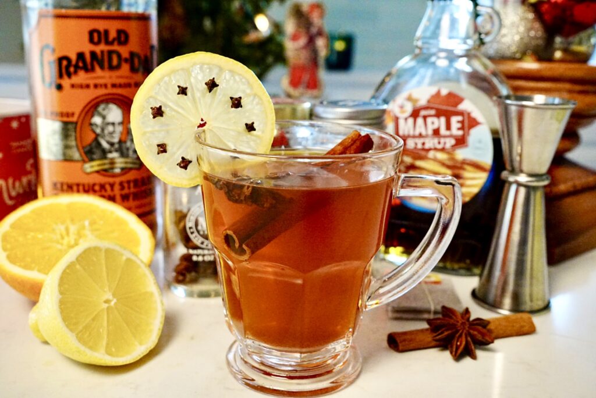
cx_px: 298
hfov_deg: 50.7
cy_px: 199
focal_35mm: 38
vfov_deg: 35.1
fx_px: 629
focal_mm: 25.3
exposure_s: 1/320
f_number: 5.6
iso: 5000
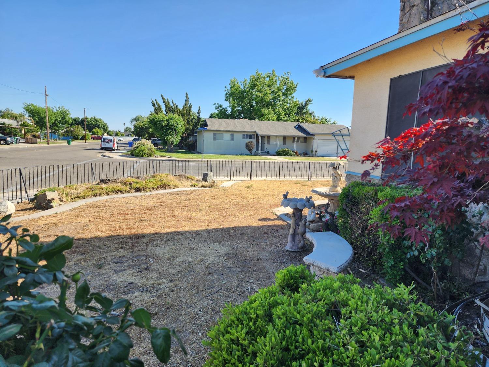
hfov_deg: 73.9
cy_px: 184
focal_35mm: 23
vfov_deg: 58.9
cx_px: 244
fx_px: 325
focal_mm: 6.4
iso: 12
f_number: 1.8
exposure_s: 1/399
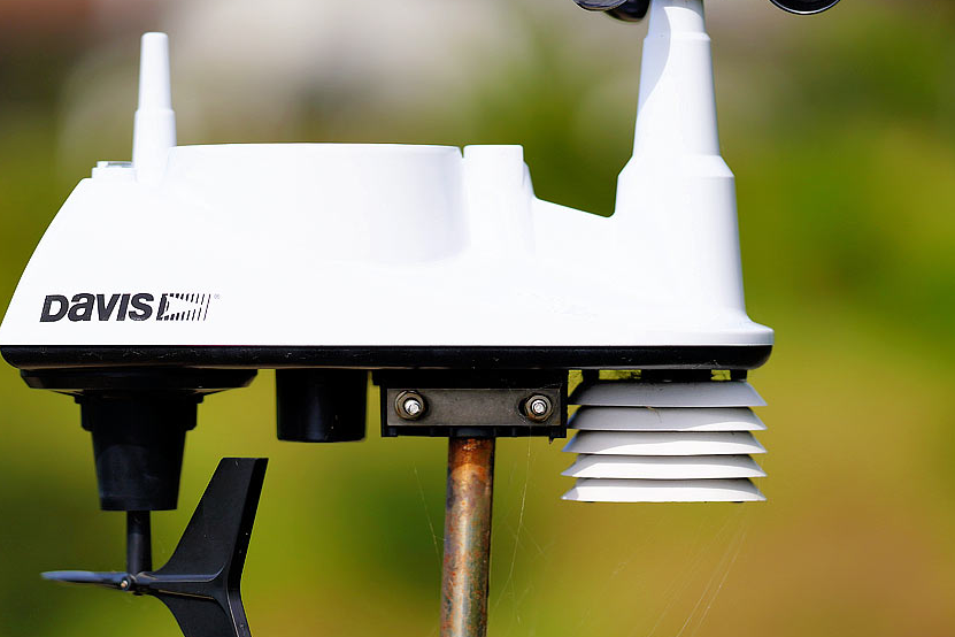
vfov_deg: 7.0
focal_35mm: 195
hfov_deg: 10.5
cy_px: 305
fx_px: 5173
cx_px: 416
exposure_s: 1/5000
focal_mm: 135
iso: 100
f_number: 1.8
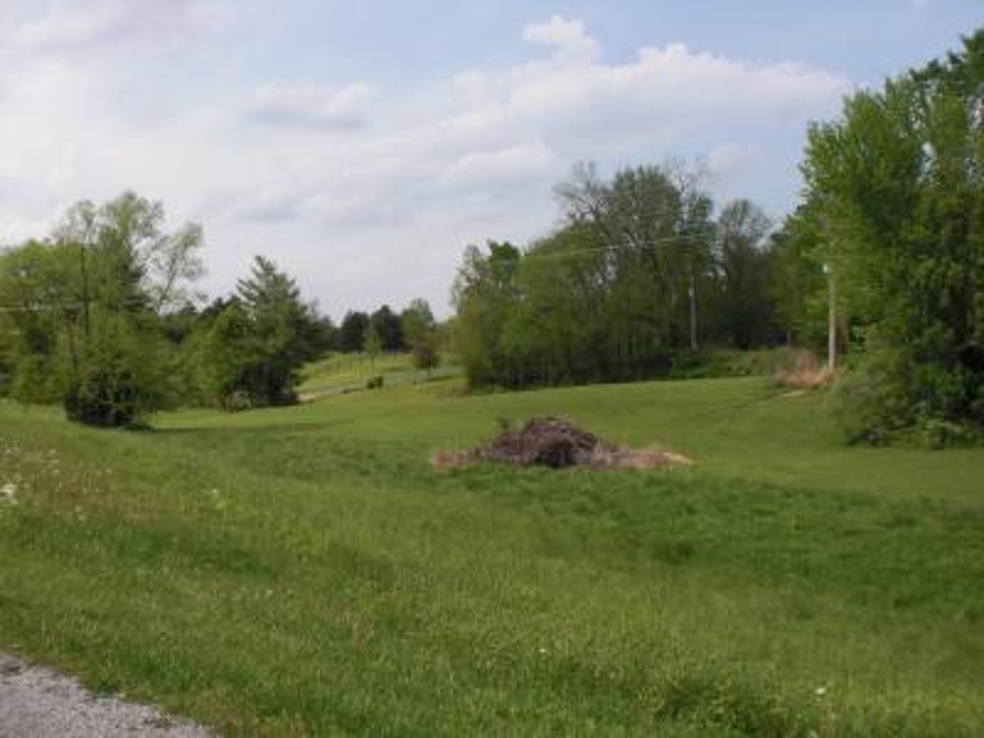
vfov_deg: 37.7
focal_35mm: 38
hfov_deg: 49.0
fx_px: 1080
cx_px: 492
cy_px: 369
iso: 64
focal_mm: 6.3
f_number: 5.6
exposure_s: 1/400
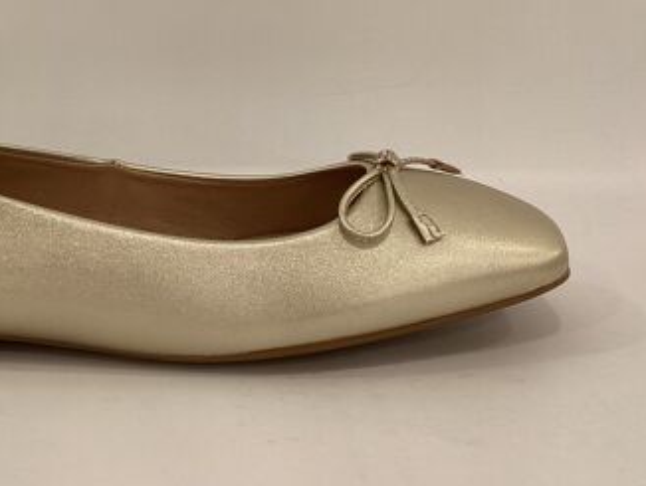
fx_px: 1065
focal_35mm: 57
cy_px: 143
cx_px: 212
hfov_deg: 33.4
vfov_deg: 25.5
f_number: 2.4
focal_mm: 3.3
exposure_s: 1/100
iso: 40
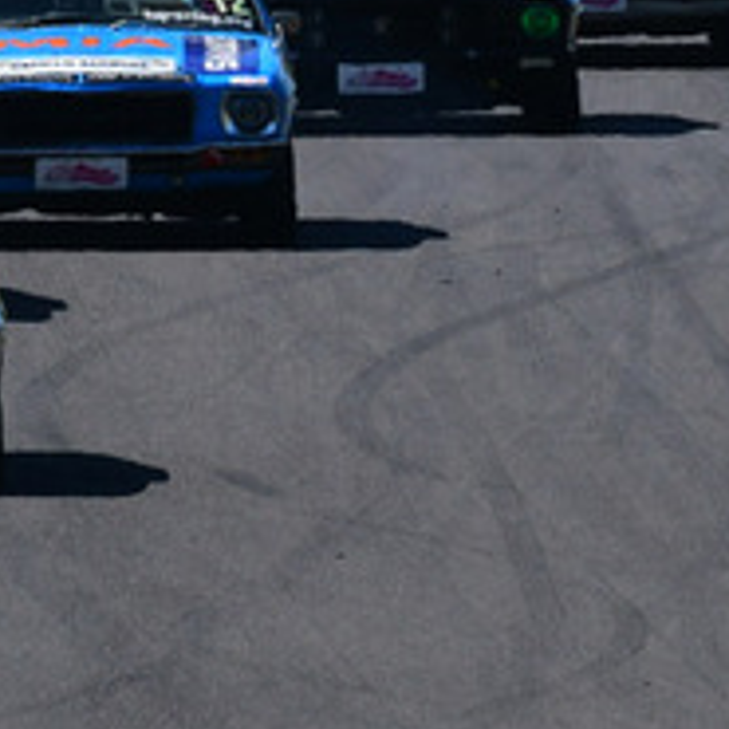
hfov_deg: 0.7
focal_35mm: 2426
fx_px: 57802
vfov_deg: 0.7
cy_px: 59
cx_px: 209
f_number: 13
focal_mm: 440
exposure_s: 1/640
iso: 500
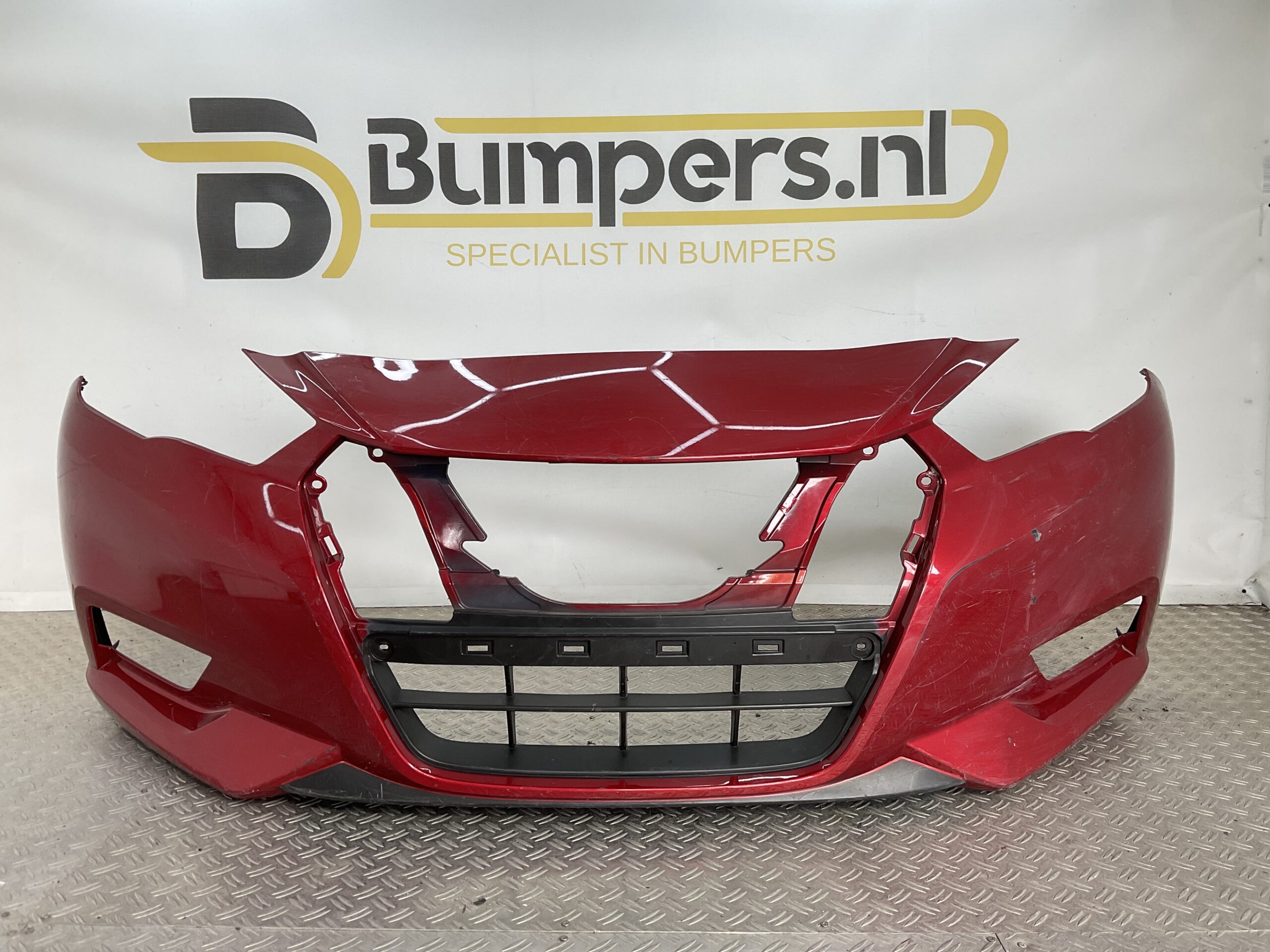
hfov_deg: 61.7
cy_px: 476
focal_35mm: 29
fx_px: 1064
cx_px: 635
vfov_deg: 48.2
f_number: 1.8
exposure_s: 1/215
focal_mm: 3
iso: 16
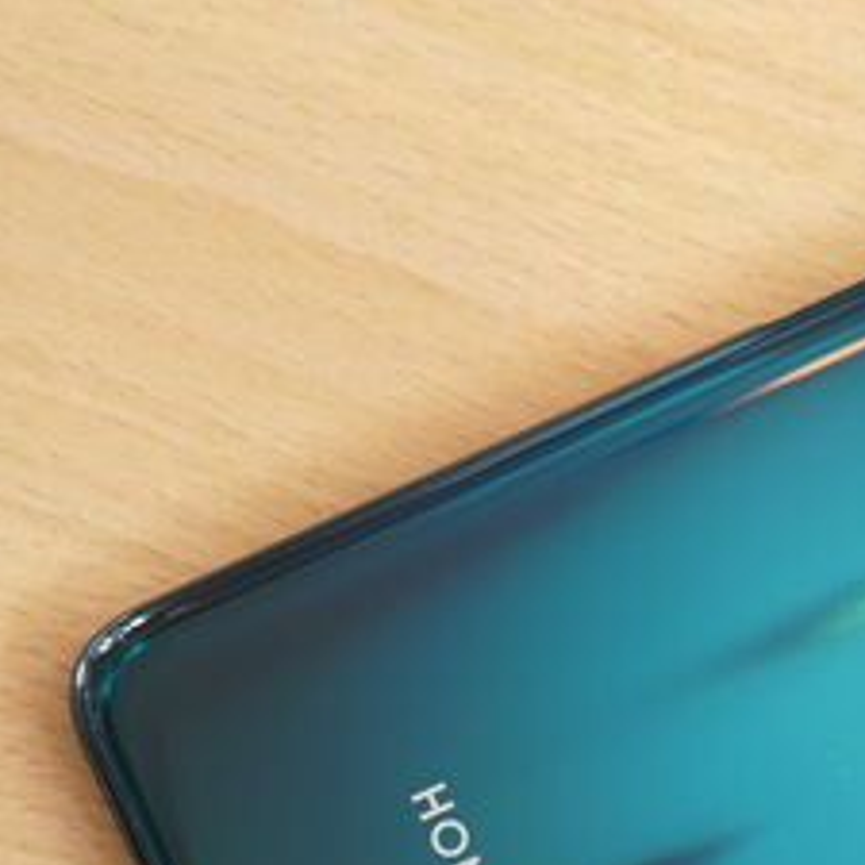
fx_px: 4863
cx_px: 880
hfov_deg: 10.1
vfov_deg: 10.1
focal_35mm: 172
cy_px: 750
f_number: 3.2
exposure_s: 1/160
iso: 640
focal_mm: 55
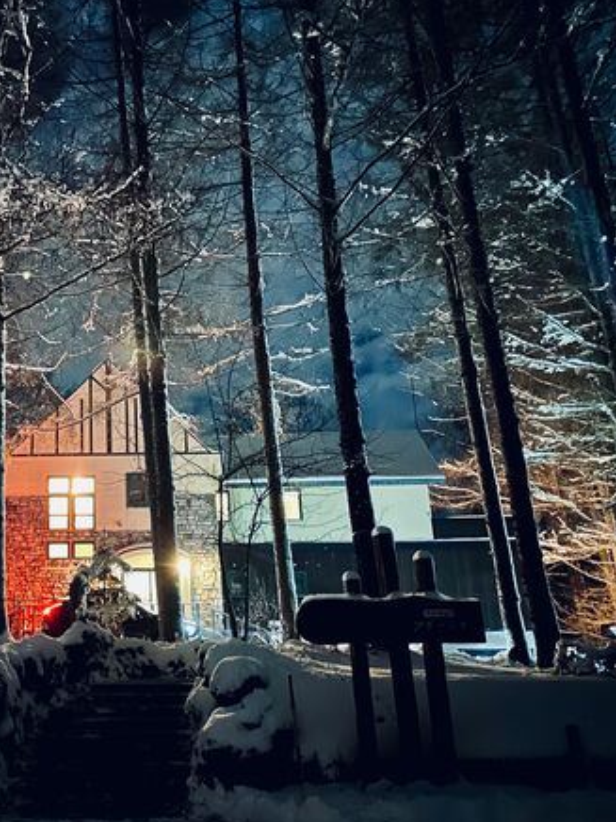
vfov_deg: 55.4
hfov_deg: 40.8
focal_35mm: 33
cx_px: 105
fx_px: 783
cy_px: 413
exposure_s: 1/2
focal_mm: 6.86
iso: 3200
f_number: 1.78
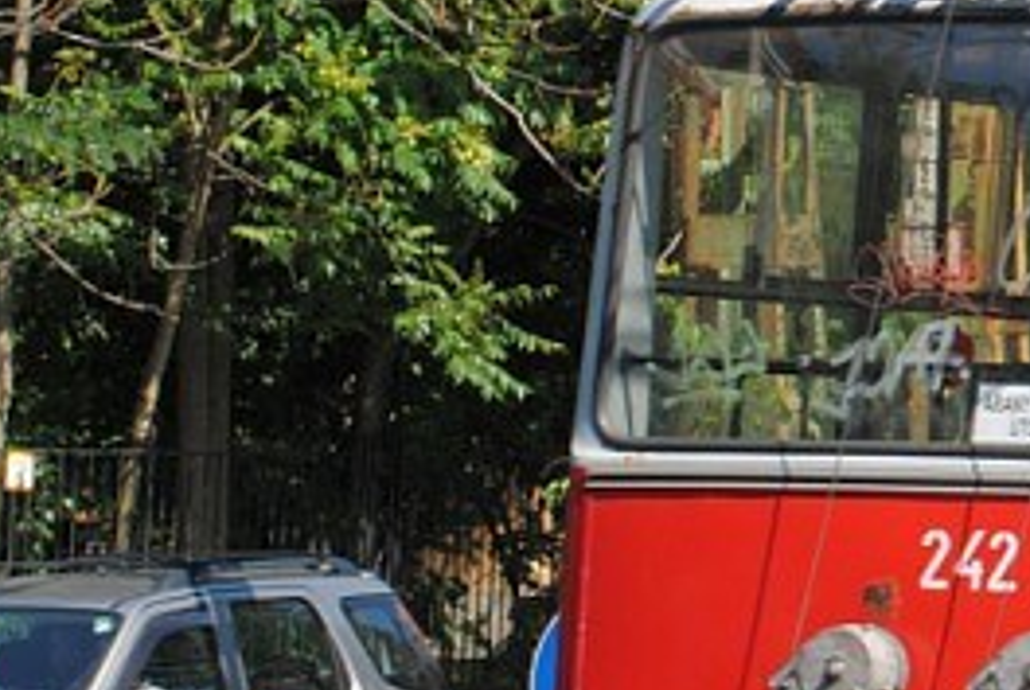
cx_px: 1506
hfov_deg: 7.9
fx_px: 7337
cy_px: -45
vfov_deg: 5.4
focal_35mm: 256
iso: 100
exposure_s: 1/200
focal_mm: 44
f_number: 7.1
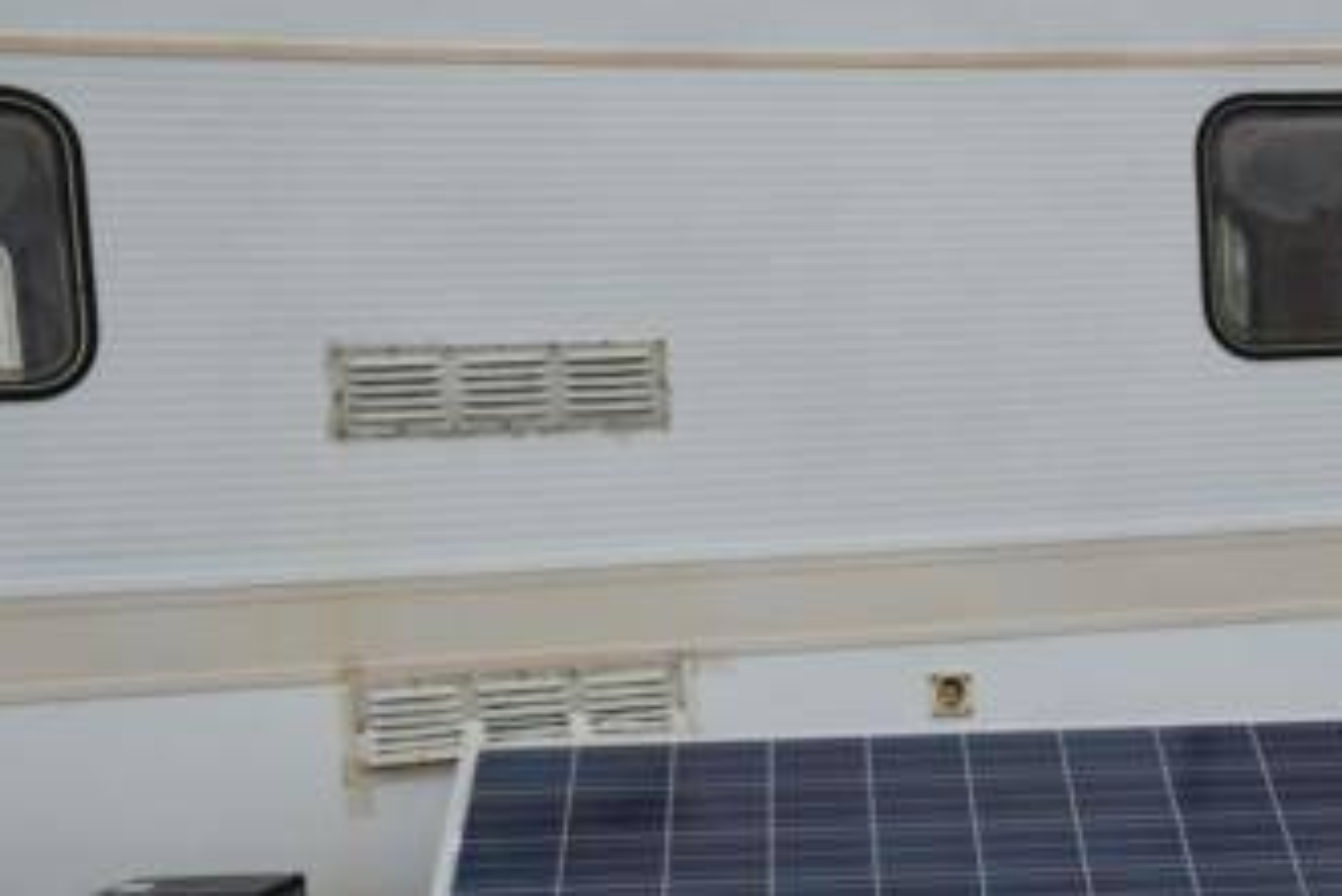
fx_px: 3095
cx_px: 973
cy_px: 632
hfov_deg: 24.2
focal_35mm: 83
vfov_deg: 16.4
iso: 100
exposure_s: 1/200
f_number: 7.1
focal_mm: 55
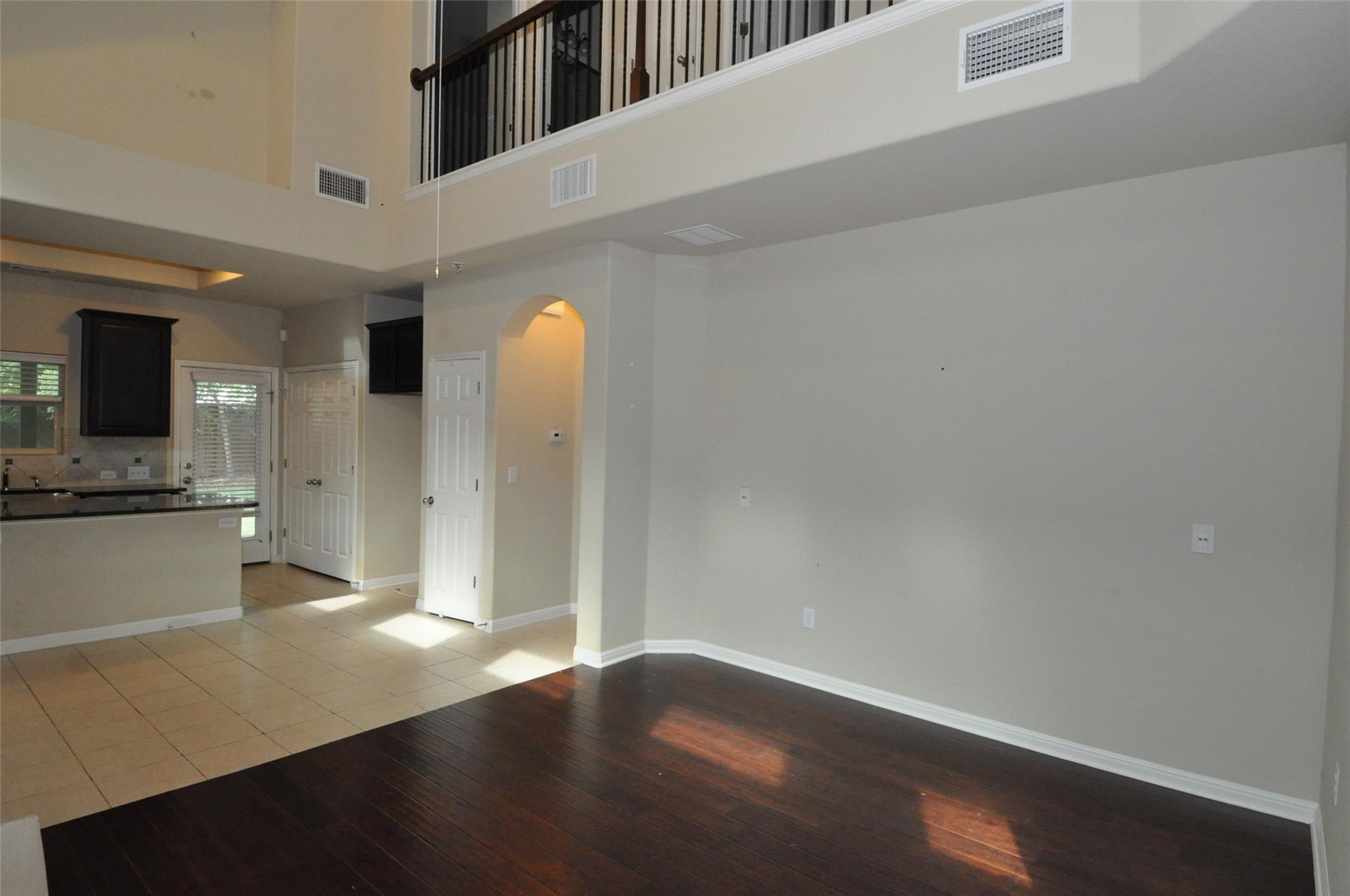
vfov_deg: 67.2
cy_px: 448
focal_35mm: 18
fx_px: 674
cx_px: 675
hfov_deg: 90.1
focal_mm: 12
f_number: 7.1
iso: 2000
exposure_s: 1/200
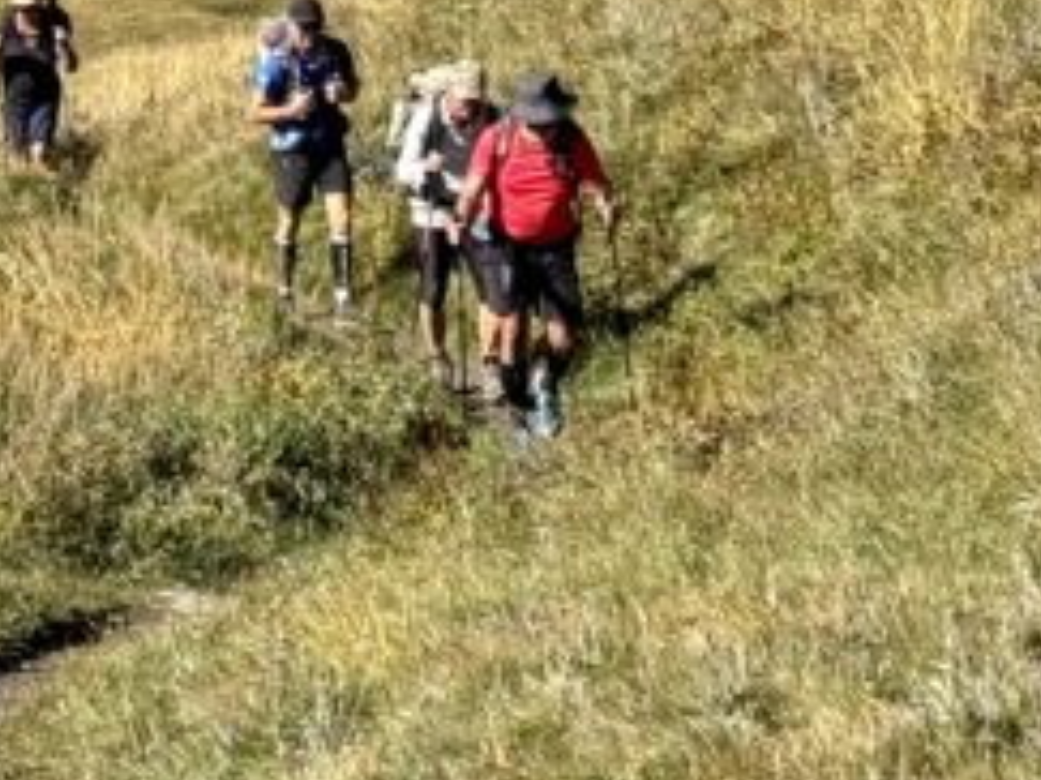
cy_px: -853
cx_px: -103
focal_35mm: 202
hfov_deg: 9.7
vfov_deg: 7.1
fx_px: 6072
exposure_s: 1/2331
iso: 64
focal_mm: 6.76
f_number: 1.78
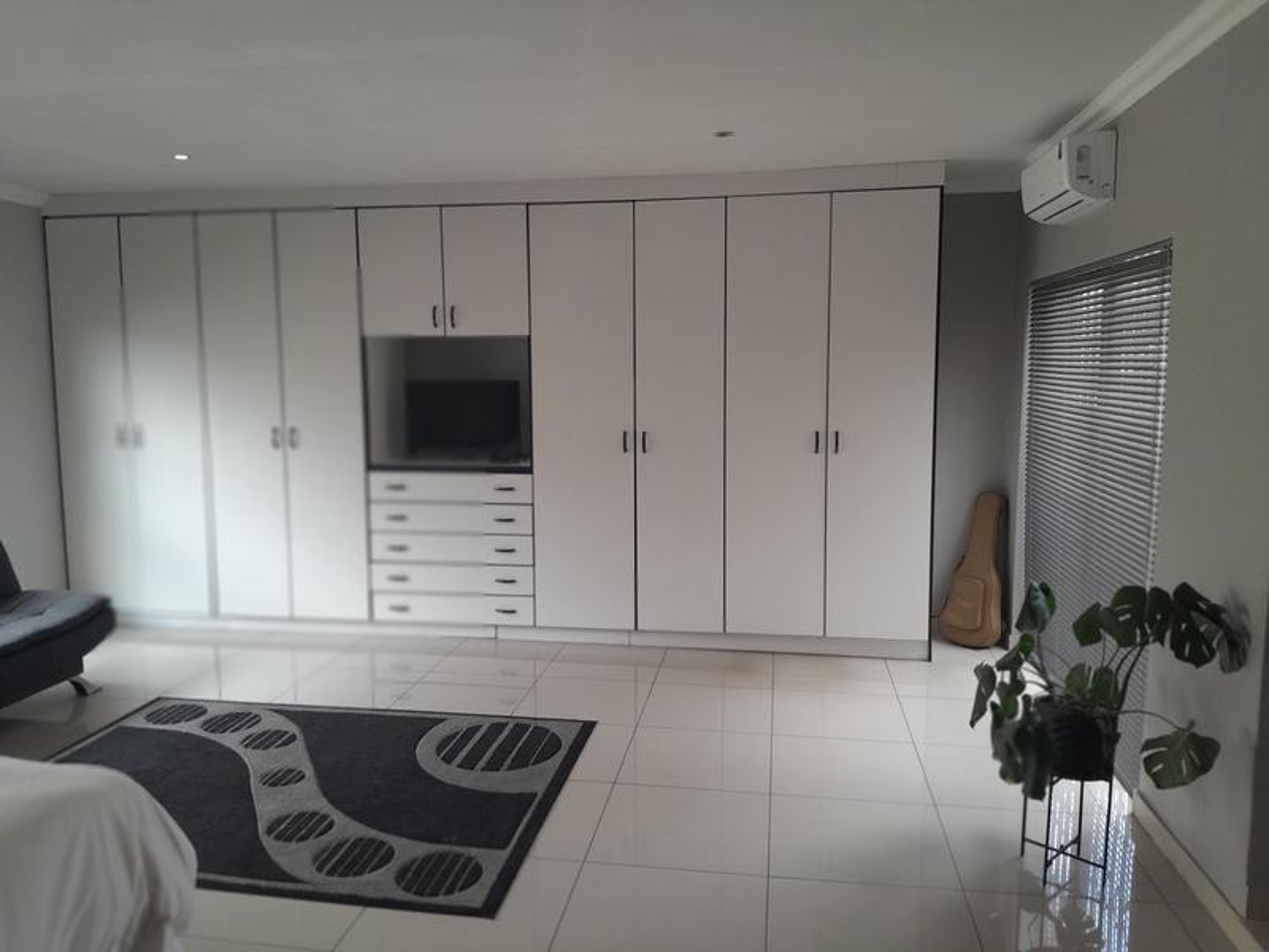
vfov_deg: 53.1
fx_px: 953
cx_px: 634
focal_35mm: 26
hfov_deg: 67.3
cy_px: 476
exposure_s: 1/60
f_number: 1.8
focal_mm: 3.98
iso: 64
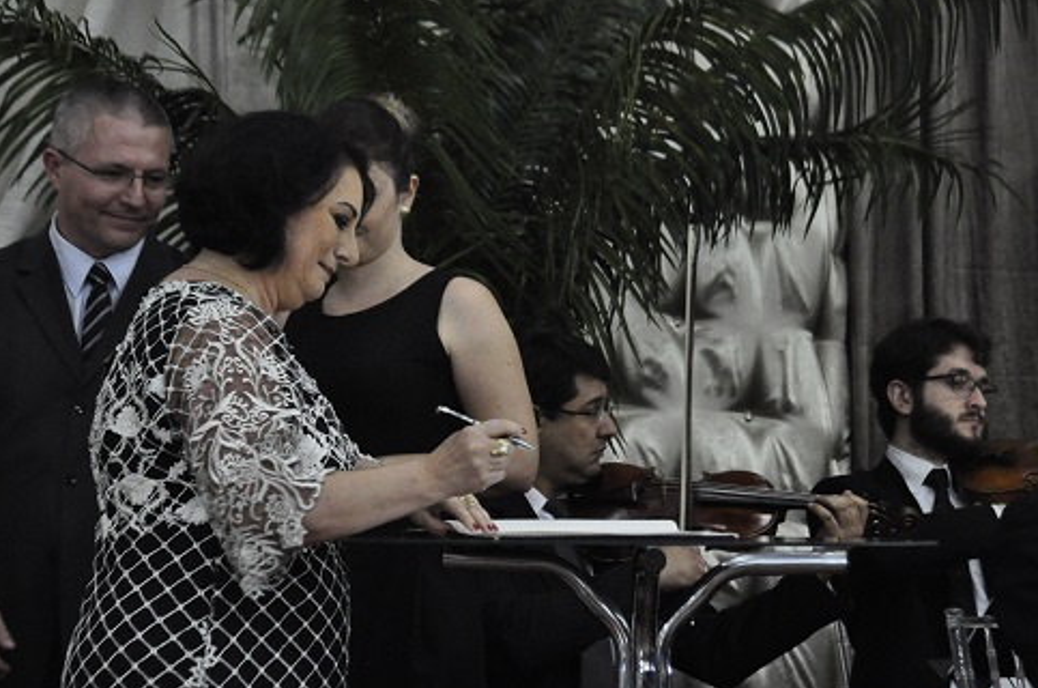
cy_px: 383
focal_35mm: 123
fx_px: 3539
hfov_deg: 16.7
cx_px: 567
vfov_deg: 11.1
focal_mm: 66
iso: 3200
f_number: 5.3
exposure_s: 1/100
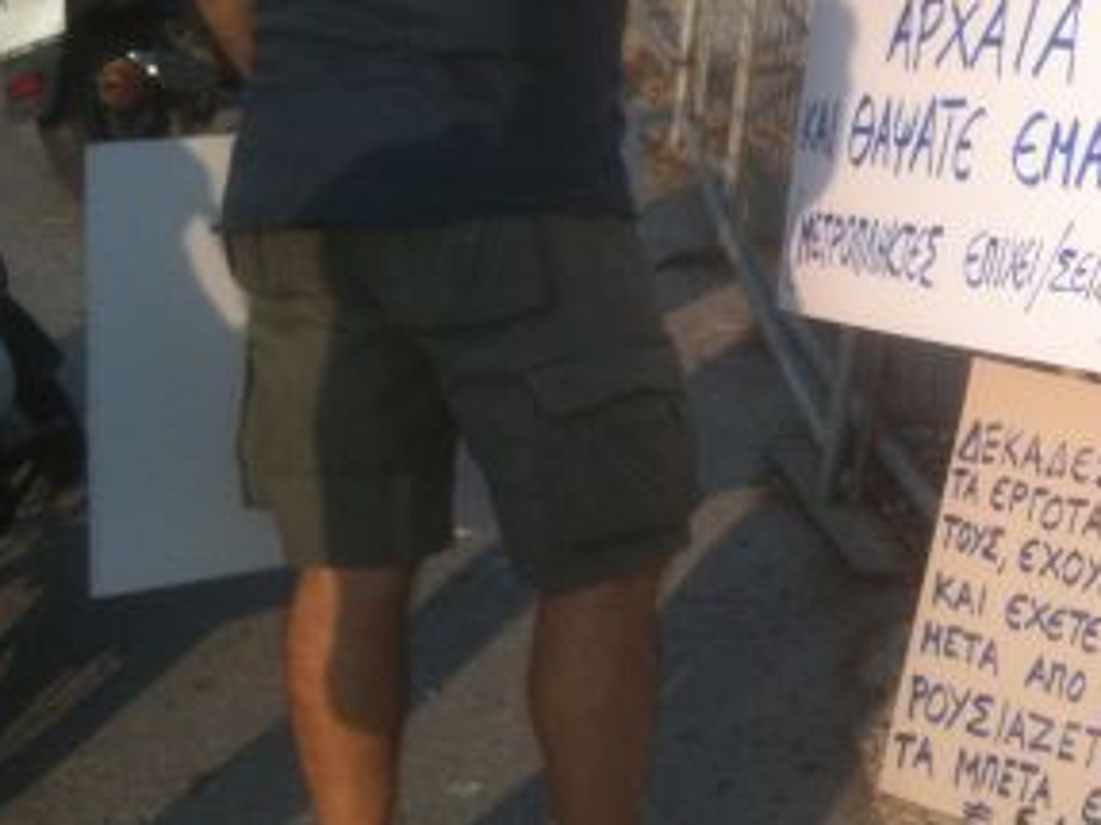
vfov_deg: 18.9
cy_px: 368
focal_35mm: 78
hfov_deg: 23.9
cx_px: 1116
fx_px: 2480
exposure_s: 1/558
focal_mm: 3.85
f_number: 2.8
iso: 64
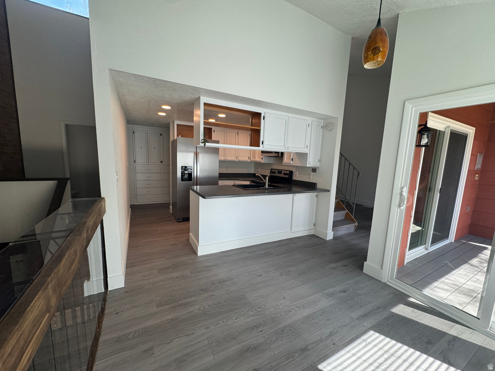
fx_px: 200
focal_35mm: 14
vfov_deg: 85.7
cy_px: 186
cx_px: 248
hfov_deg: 102.1
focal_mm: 2.22
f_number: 2.2
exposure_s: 1/120
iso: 64
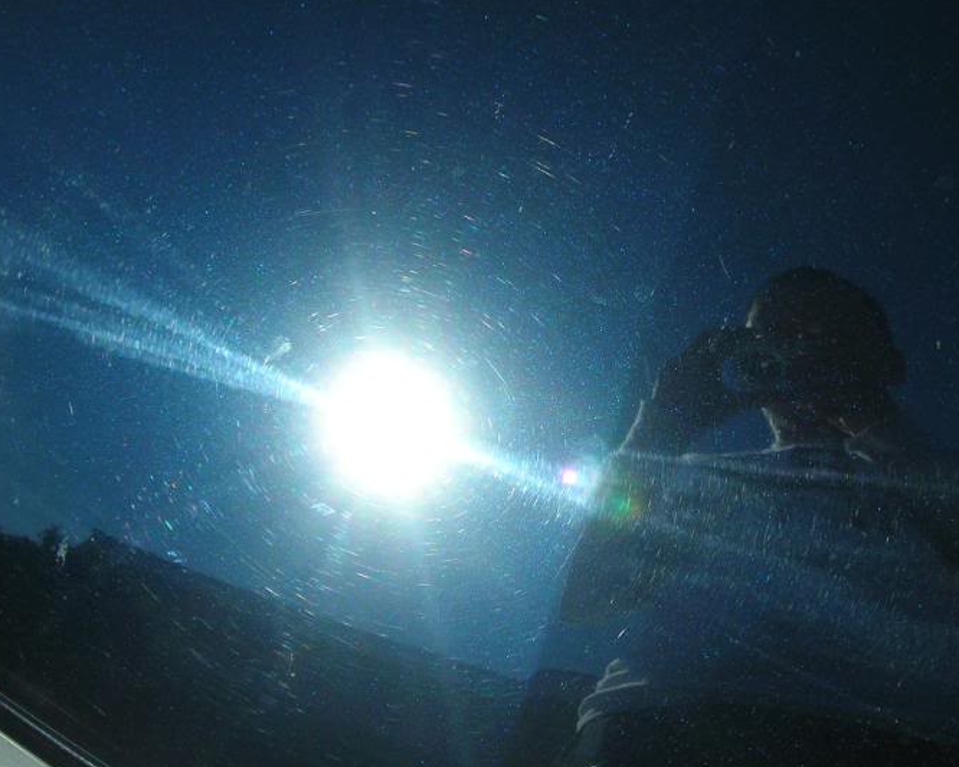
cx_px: 492
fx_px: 1618
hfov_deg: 33.0
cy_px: 450
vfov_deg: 26.6
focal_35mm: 57
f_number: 3.2
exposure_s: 1/386
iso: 50
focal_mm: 6.3
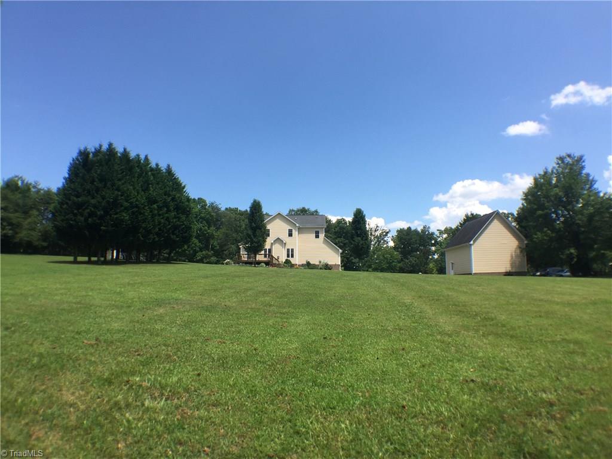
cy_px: 230
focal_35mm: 29
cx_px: 306
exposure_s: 1/1319
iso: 32
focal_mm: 4.15
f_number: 2.2
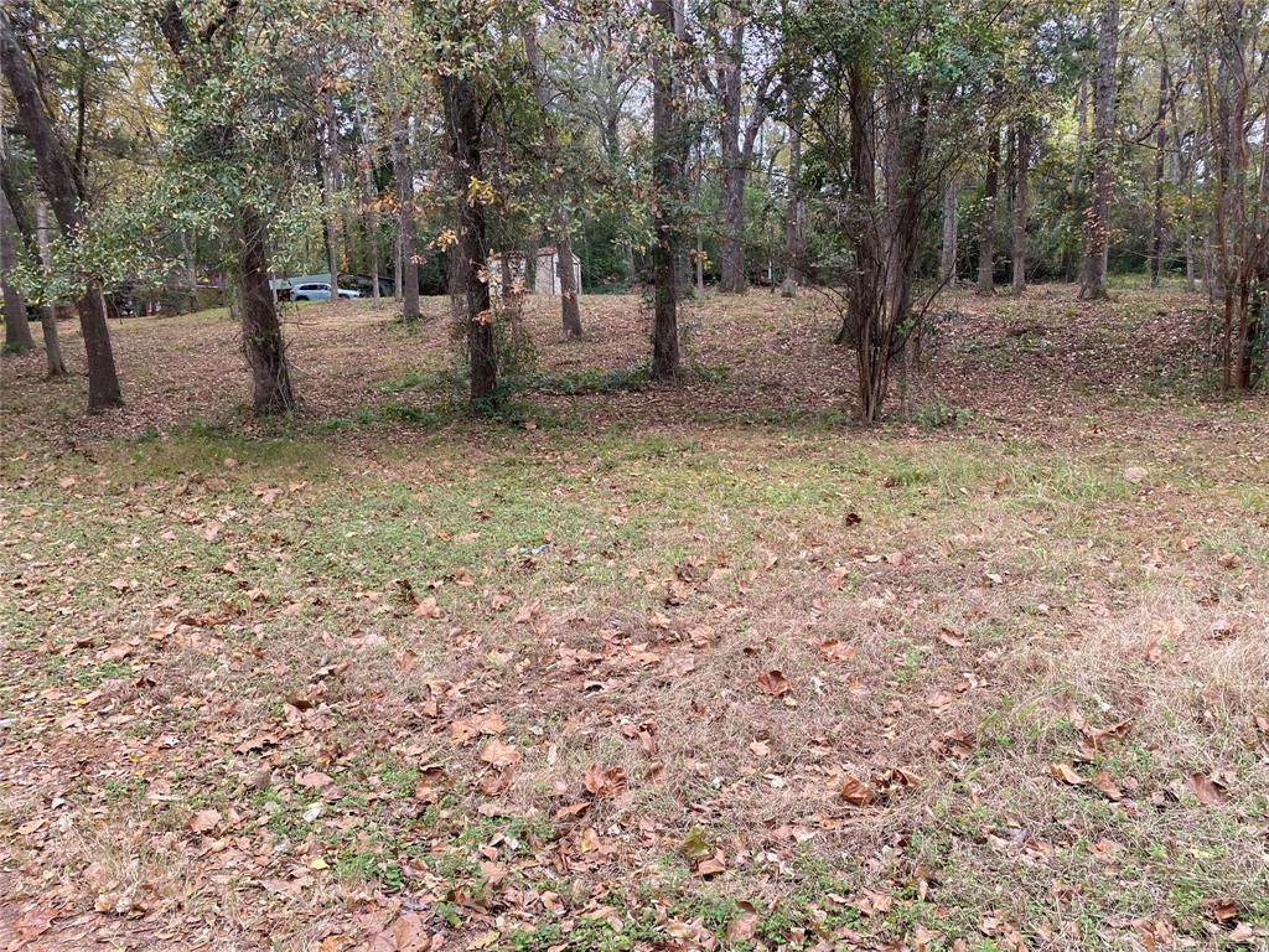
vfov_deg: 53.1
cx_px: 634
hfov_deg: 67.3
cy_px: 476
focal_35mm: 26
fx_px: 953
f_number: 1.8
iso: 32
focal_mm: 4.25
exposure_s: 1/122
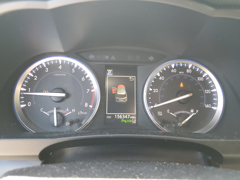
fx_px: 180
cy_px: 90
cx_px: 120
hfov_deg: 67.3
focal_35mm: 26
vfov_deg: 53.1
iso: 91
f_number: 1.5
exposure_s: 1/60.2
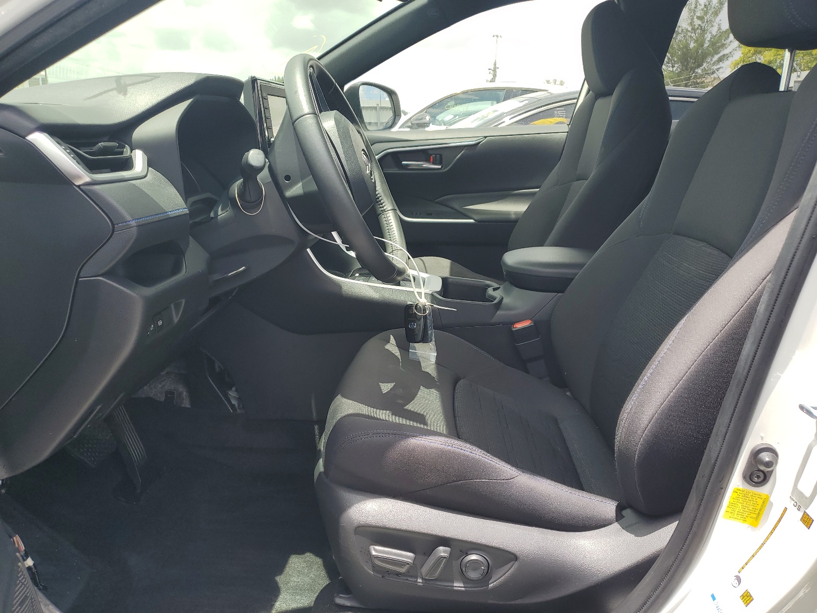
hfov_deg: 67.3
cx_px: 408
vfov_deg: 53.1
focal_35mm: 26
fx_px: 614
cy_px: 306
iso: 50
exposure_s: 1/909
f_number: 1.5
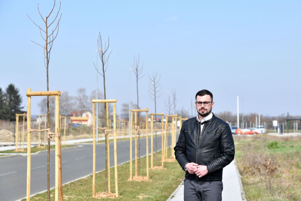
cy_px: 100
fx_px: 1003
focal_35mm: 120
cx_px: 150
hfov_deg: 17.1
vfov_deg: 11.4
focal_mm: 120
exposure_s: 1/250
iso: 100
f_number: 11
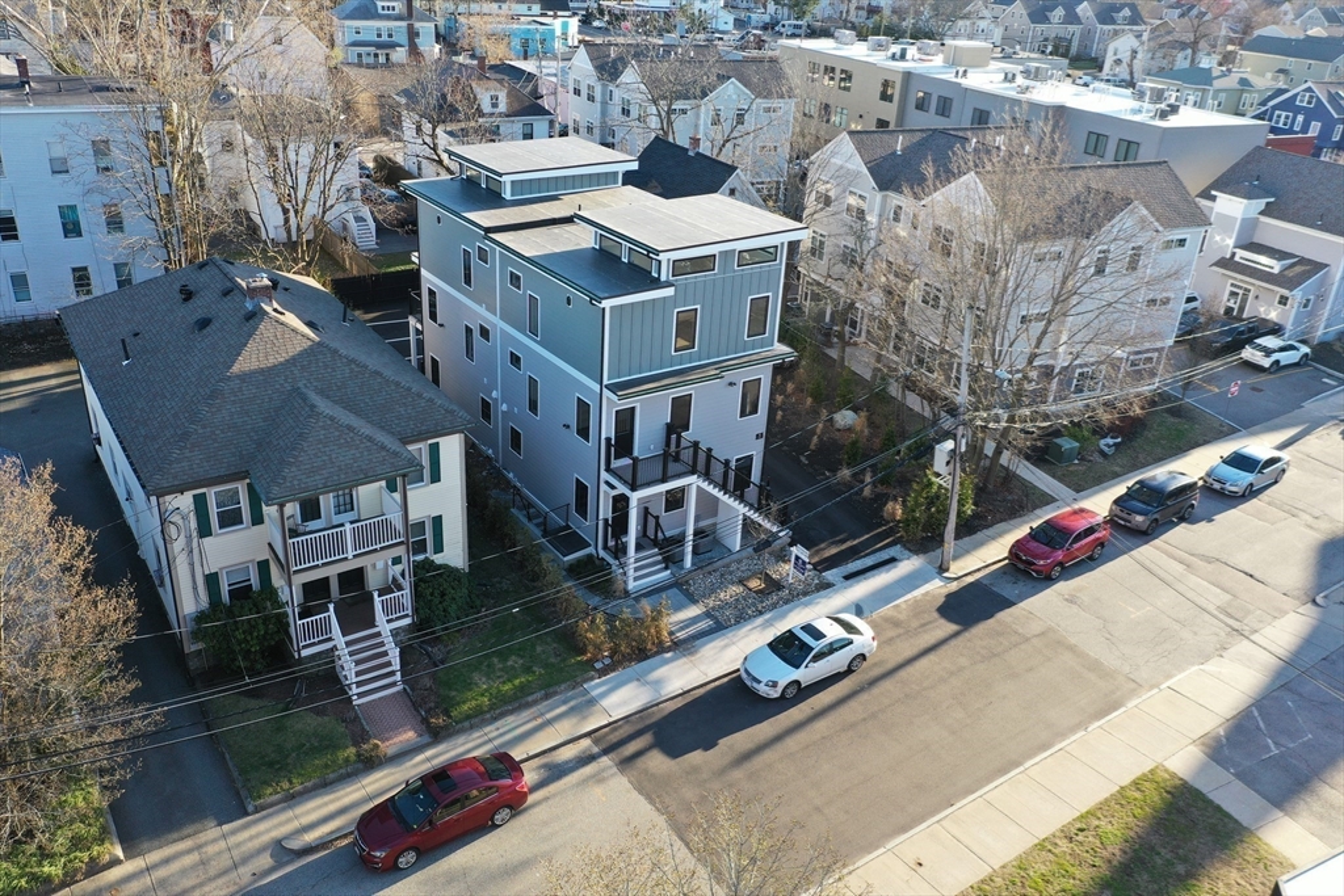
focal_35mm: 28
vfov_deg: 46.4
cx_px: 672
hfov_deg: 65.5
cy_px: 448
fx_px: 1045
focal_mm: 10.26
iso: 100
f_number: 4.5
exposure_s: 1/120
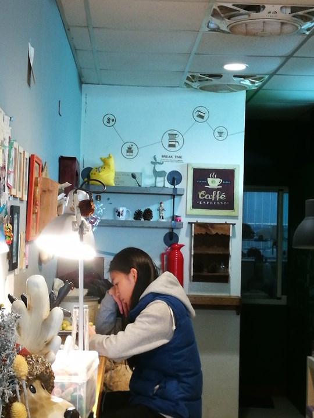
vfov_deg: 26.0
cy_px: 209
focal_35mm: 75
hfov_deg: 19.6
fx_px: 907
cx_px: 157
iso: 500
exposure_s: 1/20
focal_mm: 4.5
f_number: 2.2
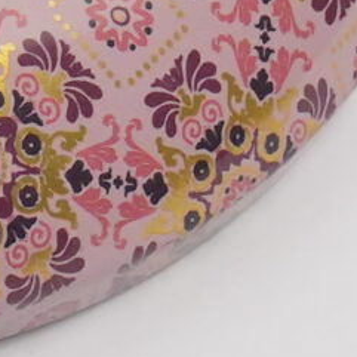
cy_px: -647
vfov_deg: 2.7
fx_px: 7363
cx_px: -824
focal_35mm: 631
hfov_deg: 2.7
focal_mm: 47
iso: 1600
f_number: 9.5
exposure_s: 1/90
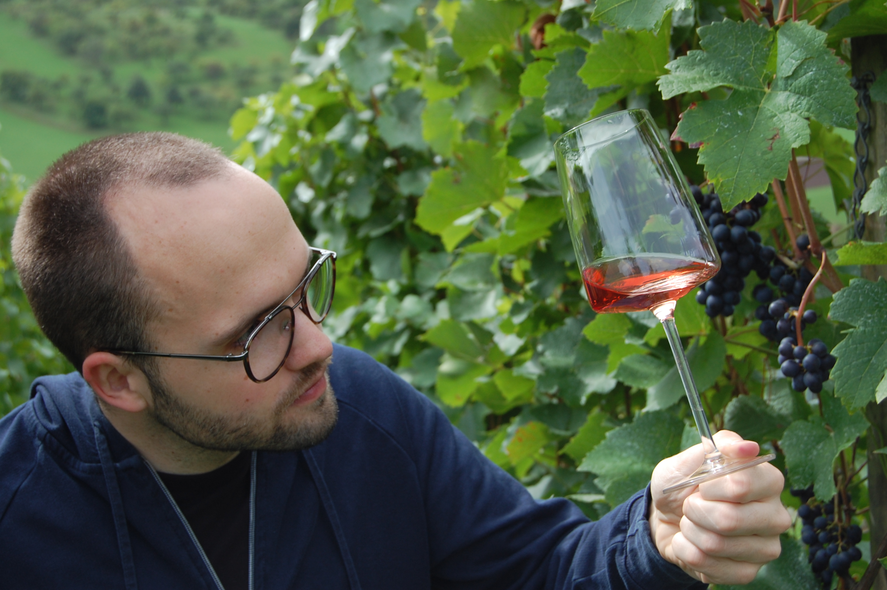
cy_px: 295
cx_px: 444
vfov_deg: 22.6
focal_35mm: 60
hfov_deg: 33.4
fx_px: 1477
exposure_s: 1/200
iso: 200
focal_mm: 40
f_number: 7.1
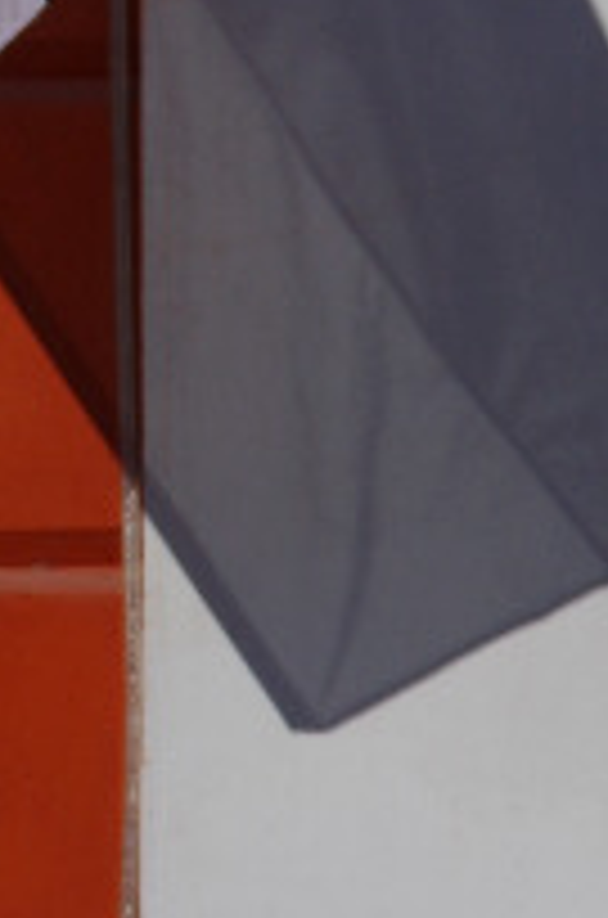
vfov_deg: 4.7
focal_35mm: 435
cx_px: 1461
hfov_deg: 3.1
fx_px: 11076
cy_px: 1332
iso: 100
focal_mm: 55
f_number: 16
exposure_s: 1/320
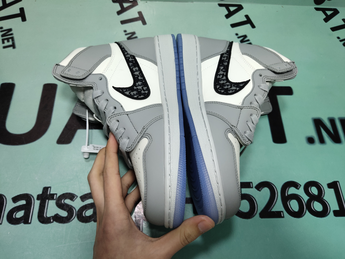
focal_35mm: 30
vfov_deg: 46.8
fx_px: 299
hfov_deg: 60.0
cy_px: 130
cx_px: 172
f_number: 1.79
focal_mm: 4.35
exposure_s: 1/100
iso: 73
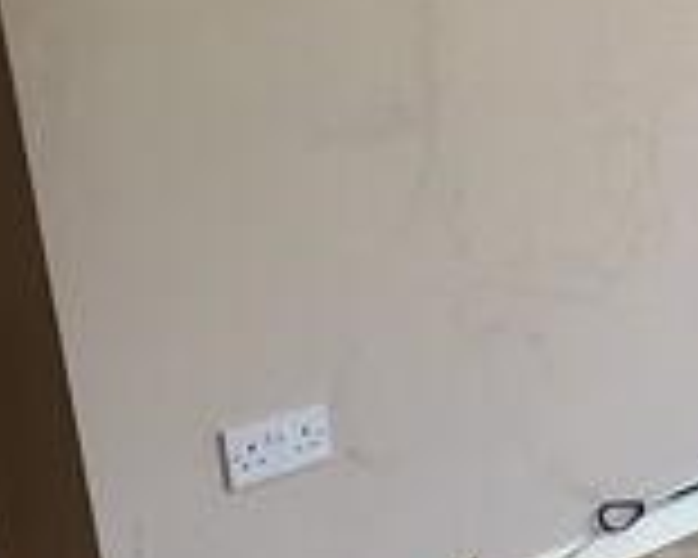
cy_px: 261
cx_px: 1346
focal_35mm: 90
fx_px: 1859
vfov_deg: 17.1
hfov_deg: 16.7
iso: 40
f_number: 2.2
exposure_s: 1/132
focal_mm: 2.22
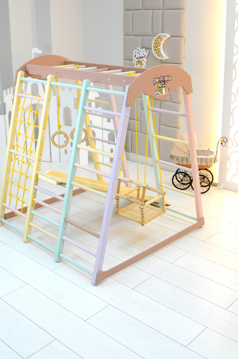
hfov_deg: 32.5
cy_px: 161
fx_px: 408
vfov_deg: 47.4
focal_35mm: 41
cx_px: 110
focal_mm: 24
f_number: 5.6
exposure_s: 1/60
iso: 1000
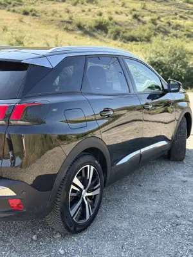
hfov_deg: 30.3
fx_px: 357
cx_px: 96
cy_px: 128
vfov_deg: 39.7
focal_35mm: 48
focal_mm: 6.76
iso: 80
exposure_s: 1/509
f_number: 1.78
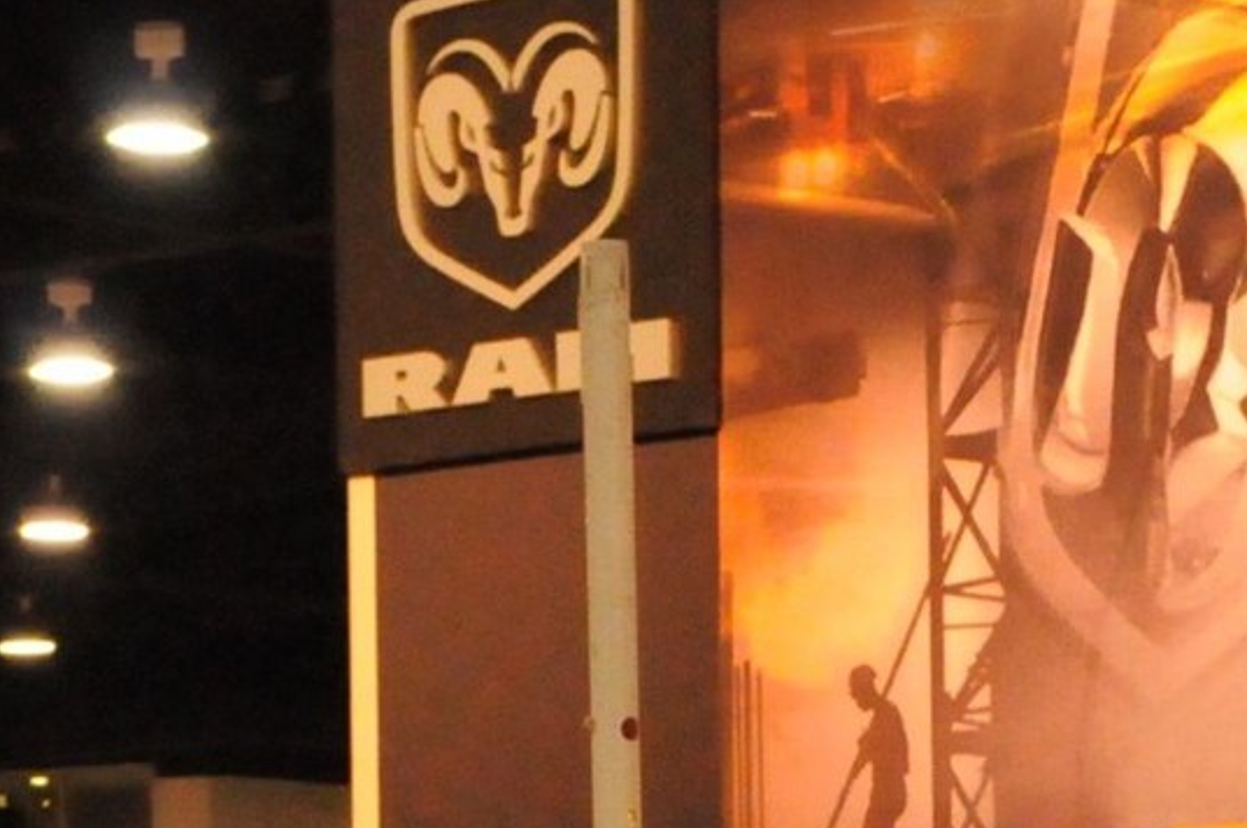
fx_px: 6297
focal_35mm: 182
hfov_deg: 11.3
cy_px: 1483
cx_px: 521
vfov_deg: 7.3
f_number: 8
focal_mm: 26
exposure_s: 1/80
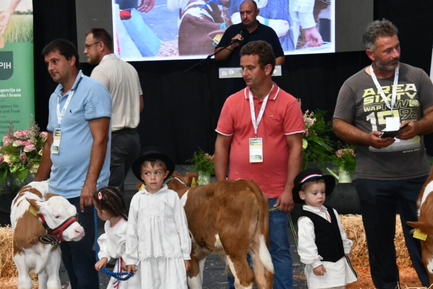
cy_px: 182
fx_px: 1323
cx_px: 157
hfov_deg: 18.5
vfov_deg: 12.4
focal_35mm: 110
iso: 3200
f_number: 16
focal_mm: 55
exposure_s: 1/250
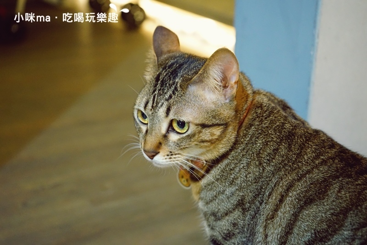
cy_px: 122
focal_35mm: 51
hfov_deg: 38.9
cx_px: 184
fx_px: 520
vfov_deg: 26.5
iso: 5000
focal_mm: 51
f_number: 4.5
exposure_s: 1/60
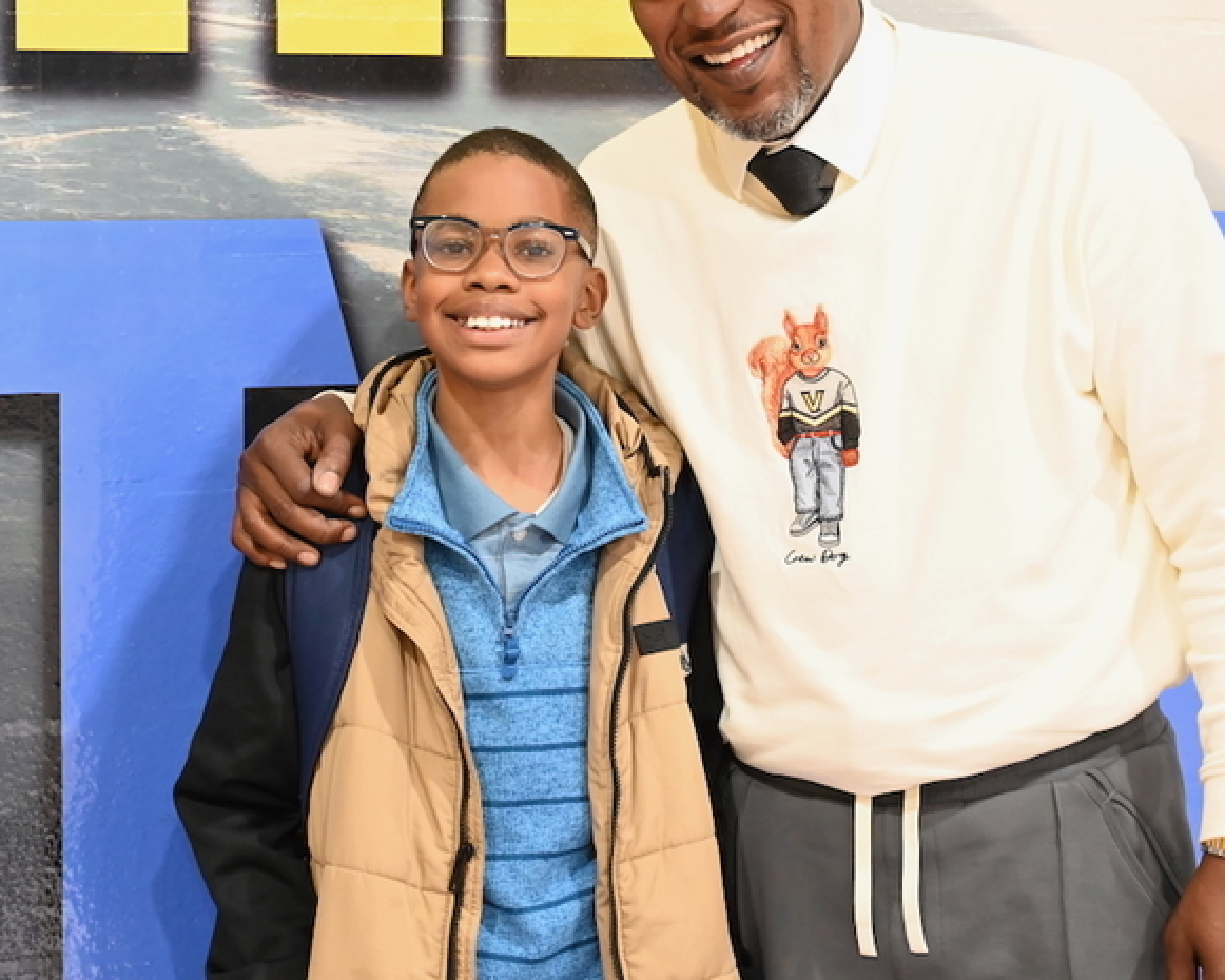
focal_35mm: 81
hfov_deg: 23.6
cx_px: 637
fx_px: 2937
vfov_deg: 18.8
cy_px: 266
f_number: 4
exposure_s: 1/200
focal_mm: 49
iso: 5000
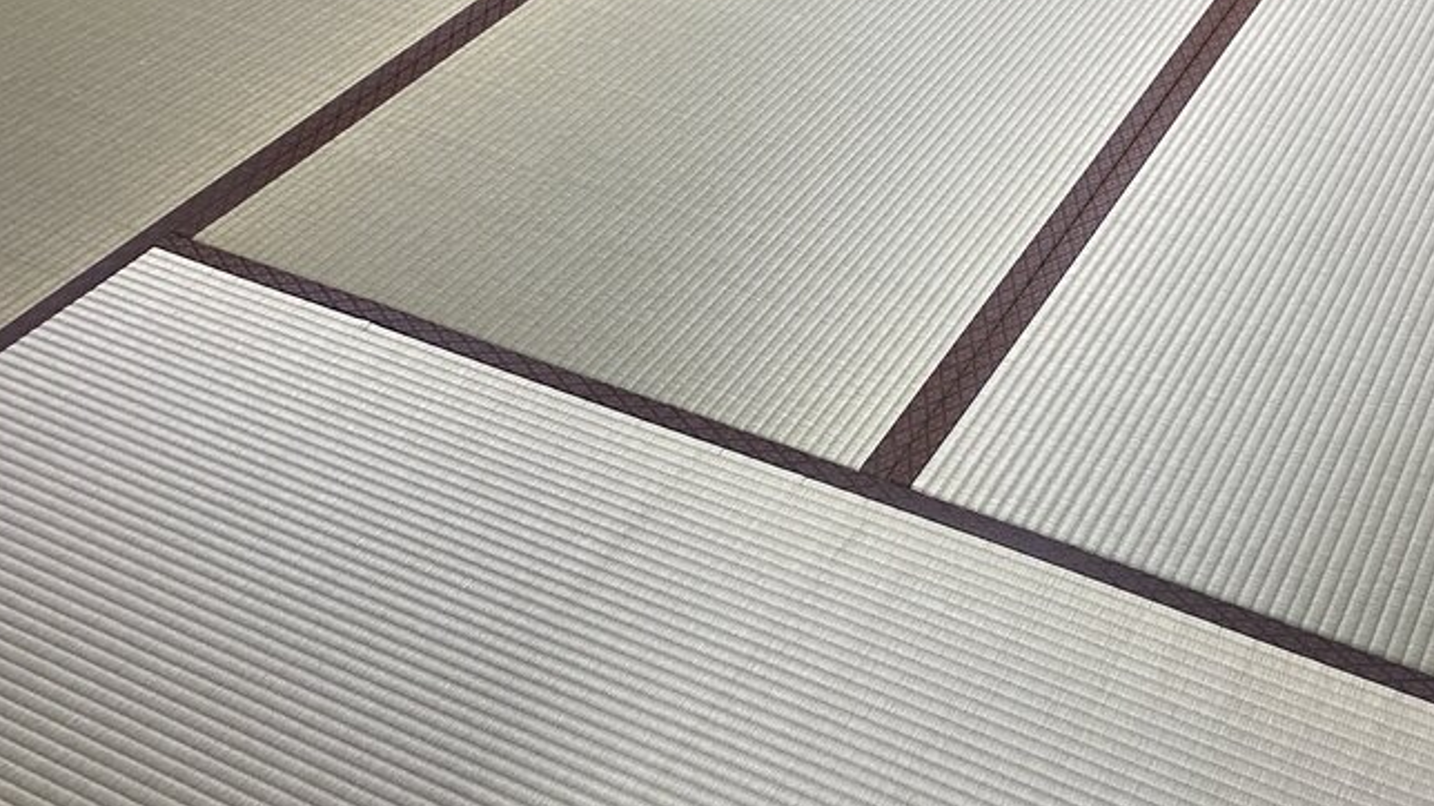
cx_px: 915
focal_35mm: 44
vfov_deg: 27.1
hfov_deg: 45.9
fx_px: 1673
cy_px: 410
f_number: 1.8
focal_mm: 4.2
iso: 125
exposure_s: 1/60
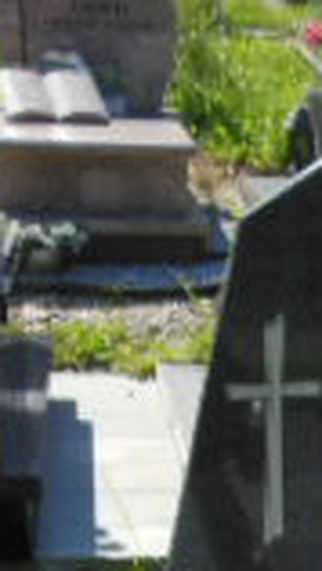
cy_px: 864
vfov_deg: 17.4
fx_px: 1668
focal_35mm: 110
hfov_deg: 10.6
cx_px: 481
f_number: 3.2
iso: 125
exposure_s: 1/1250
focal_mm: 4.5
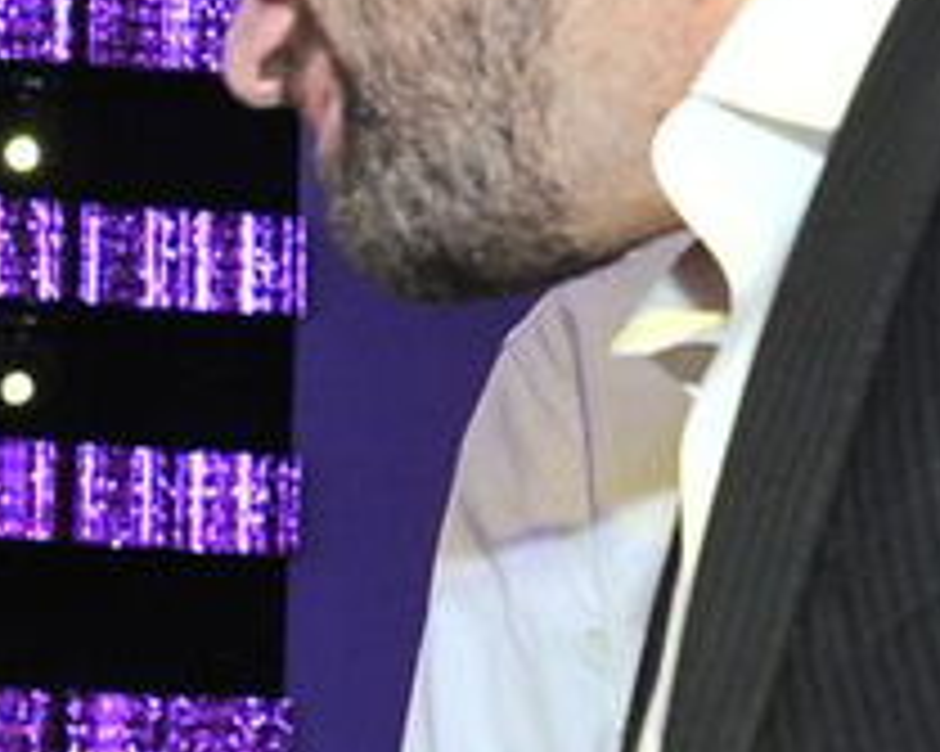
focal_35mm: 176
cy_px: 655
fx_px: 4894
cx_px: -270
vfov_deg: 8.7
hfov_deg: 10.7
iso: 1600
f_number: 5.6
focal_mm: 28
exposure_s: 1/160
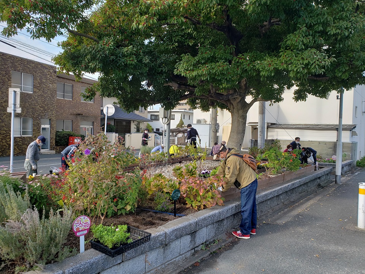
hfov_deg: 67.3
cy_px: 137
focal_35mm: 26
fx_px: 274
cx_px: 182
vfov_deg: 53.1
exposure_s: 1/532
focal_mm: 4.3
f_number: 2.4
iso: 50
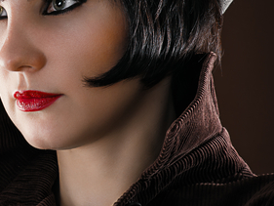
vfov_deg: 5.2
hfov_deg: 6.9
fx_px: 2273
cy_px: 96
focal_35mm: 287
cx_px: -40
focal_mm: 105
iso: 100
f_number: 14
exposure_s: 1/125
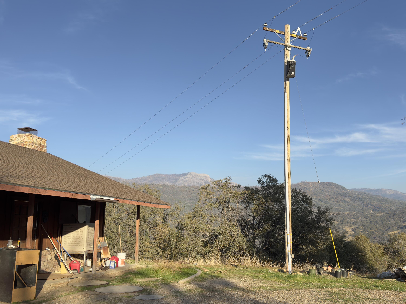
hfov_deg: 51.4
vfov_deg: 39.6
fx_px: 422
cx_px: 203
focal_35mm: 36
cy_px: 152
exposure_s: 1/3058
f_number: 1.78
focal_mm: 6.76
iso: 100
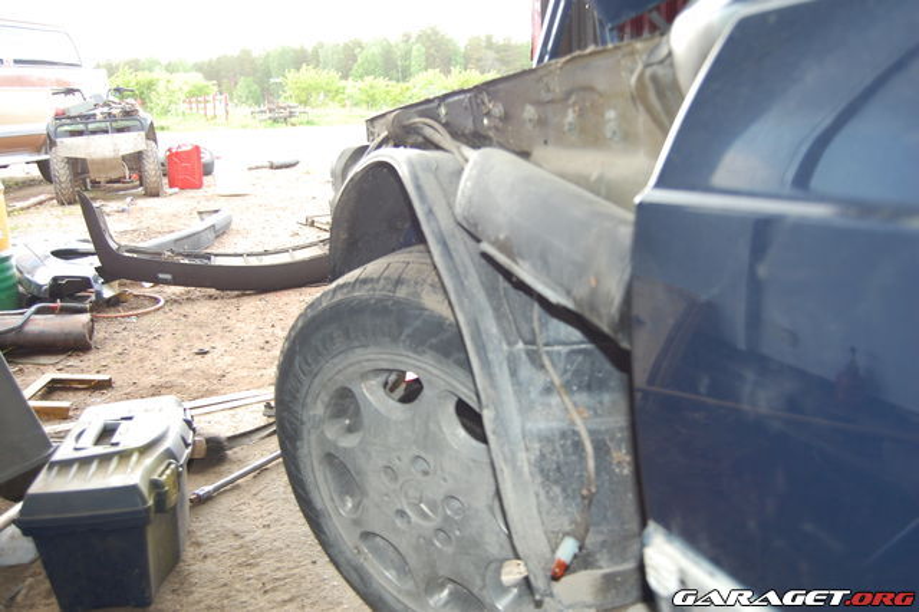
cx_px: 460
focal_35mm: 33
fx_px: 842
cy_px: 306
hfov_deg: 57.2
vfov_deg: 39.9
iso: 400
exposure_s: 1/60
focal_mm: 22
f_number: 3.8
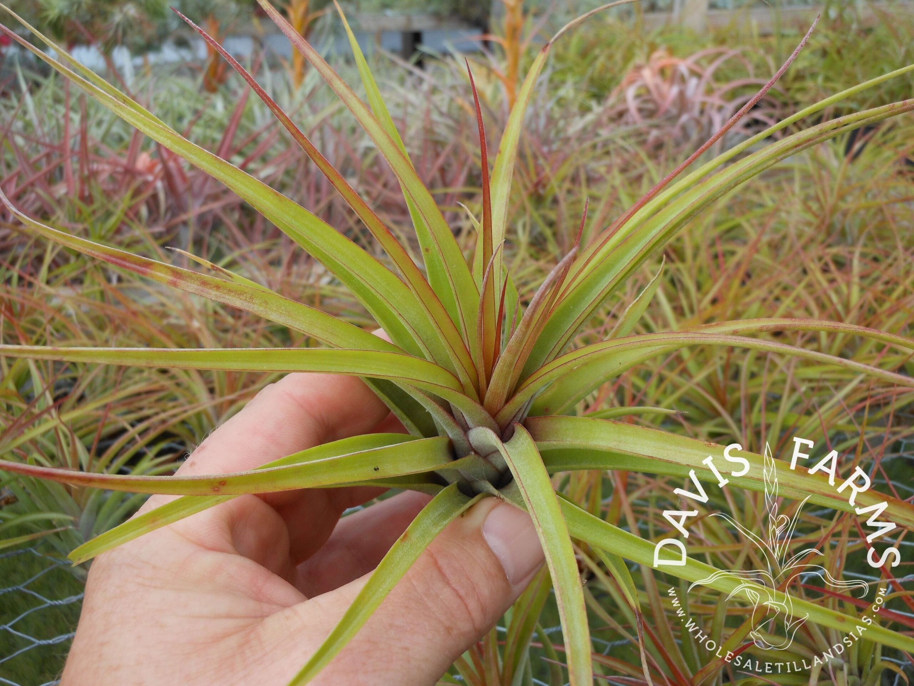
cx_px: 457
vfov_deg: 42.9
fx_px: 871
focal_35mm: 33
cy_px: 343
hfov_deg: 55.4
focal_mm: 5.9
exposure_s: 1/400
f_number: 4
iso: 80
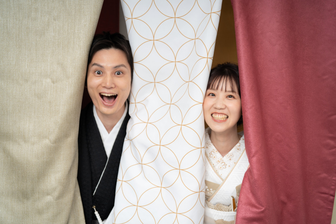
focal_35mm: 50
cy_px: 112
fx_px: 467
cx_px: 168
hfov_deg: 39.6
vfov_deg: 27.0
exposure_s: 1/125
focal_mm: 50
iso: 200
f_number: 2.2
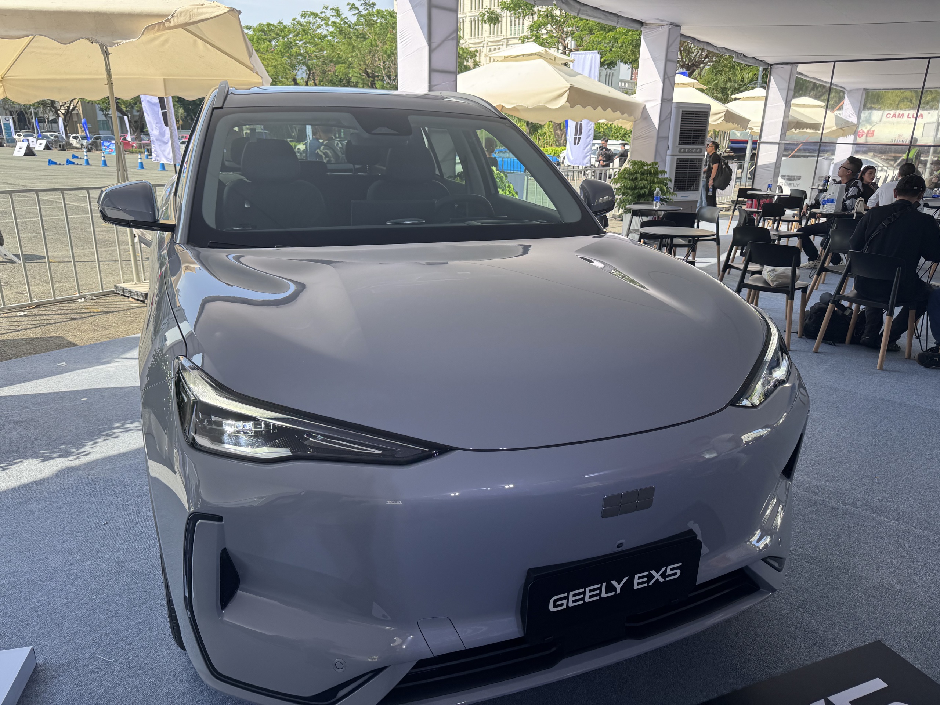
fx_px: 652
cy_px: 352
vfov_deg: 56.8
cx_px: 470
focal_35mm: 24
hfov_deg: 71.6
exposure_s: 1/651
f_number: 1.78
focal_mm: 6.76
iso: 80
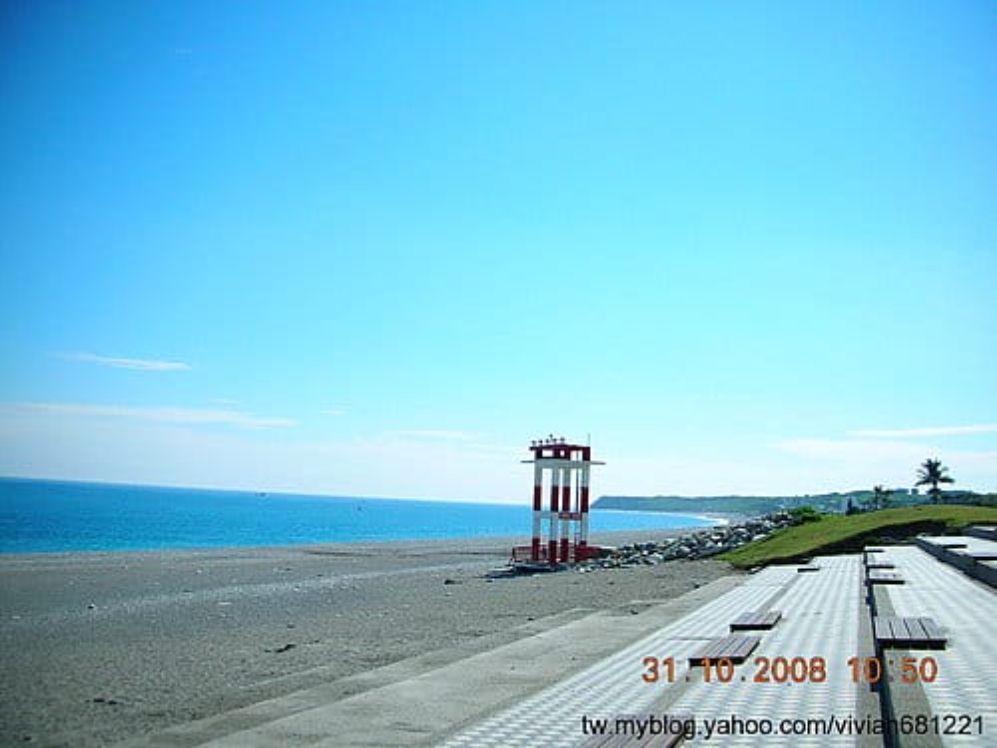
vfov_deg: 40.7
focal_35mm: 35
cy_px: 374
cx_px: 498
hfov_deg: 52.6
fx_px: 1008
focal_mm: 5.8
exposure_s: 1/250
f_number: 8.5
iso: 50
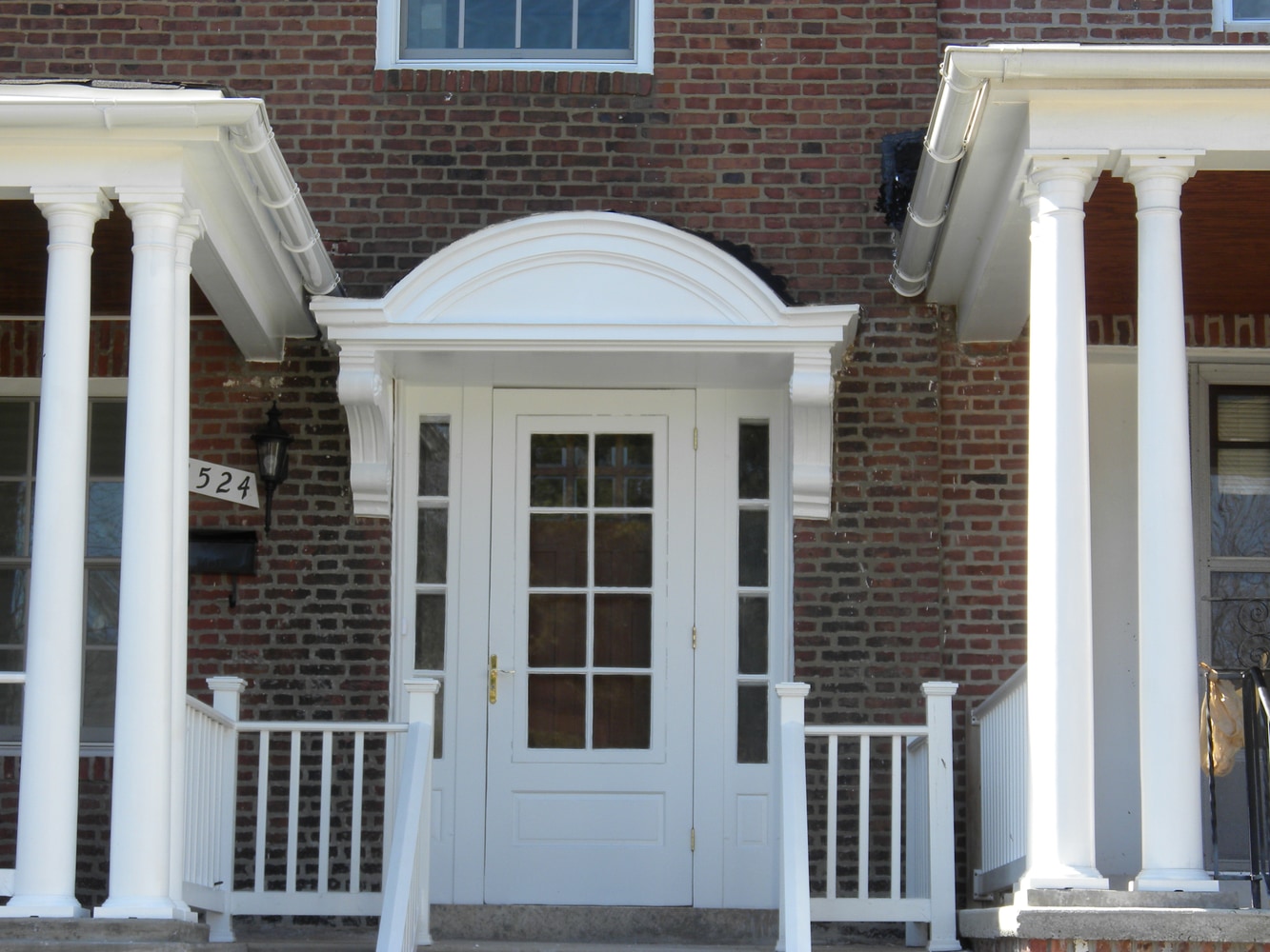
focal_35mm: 85
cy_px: 476
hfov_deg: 23.0
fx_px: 3119
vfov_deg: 17.4
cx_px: 635
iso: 64
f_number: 5.1
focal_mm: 15
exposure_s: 1/122
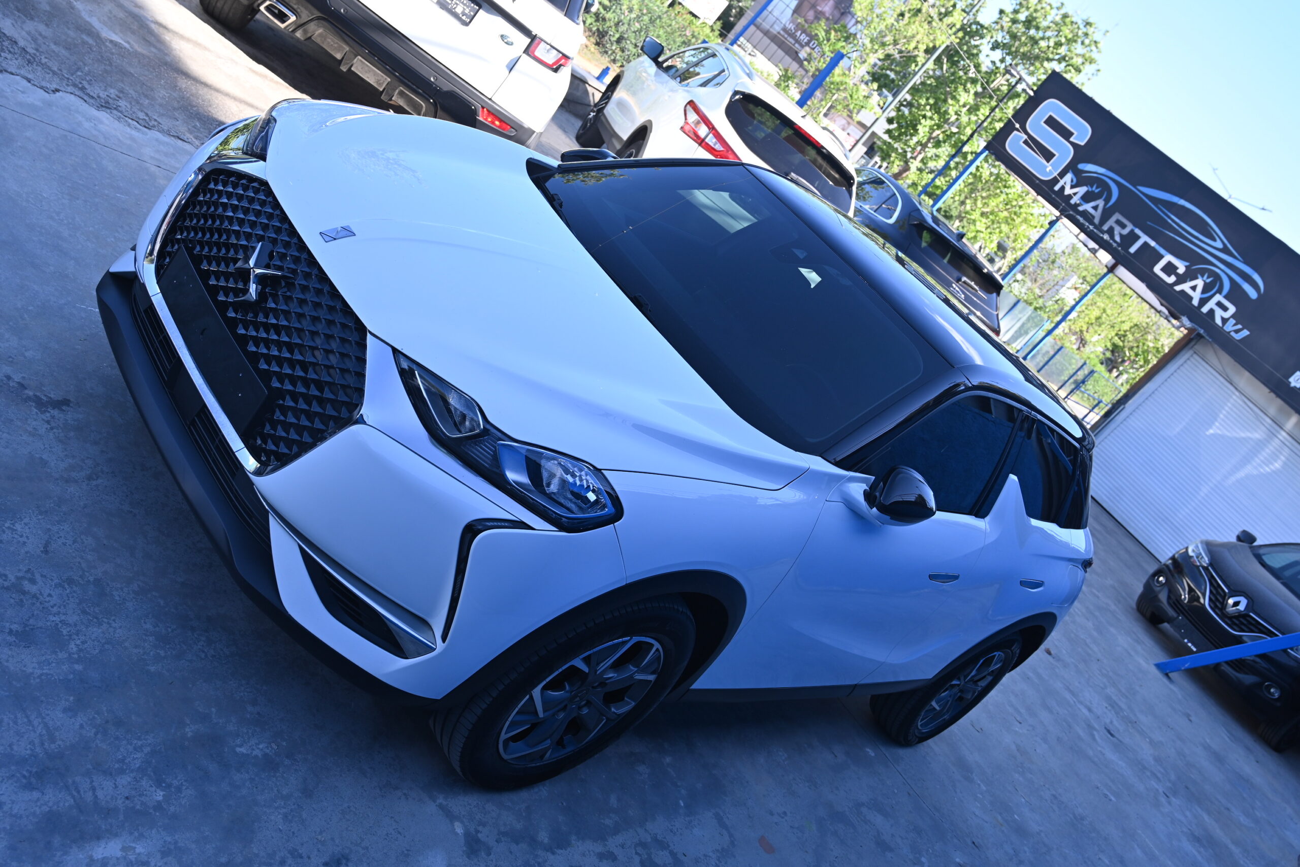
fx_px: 1210
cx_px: 650
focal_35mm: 34
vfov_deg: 39.4
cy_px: 434
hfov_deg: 56.5
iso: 200
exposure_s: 1/250
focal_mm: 33.5
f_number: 5.6
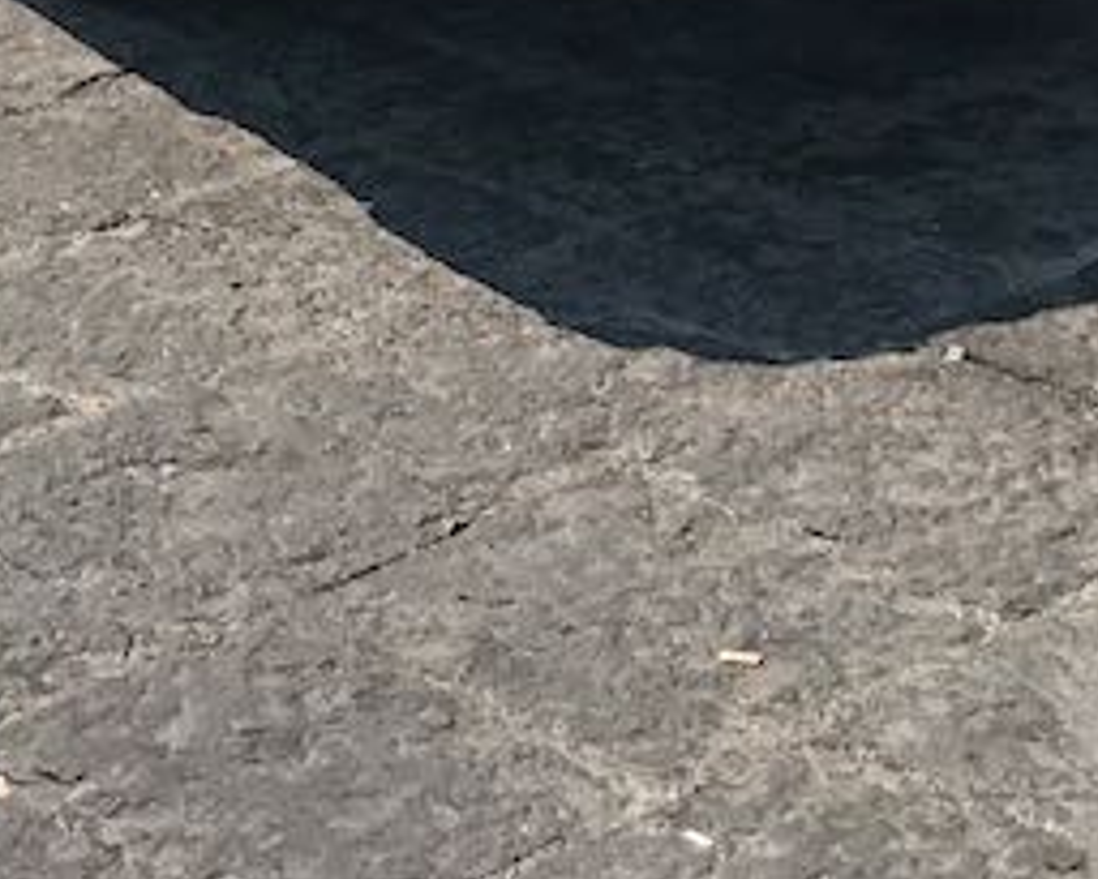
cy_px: -948
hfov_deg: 15.0
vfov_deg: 10.9
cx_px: 253
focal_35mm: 128
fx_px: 4161
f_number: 1.8
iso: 20
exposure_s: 1/3690
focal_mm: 3.99
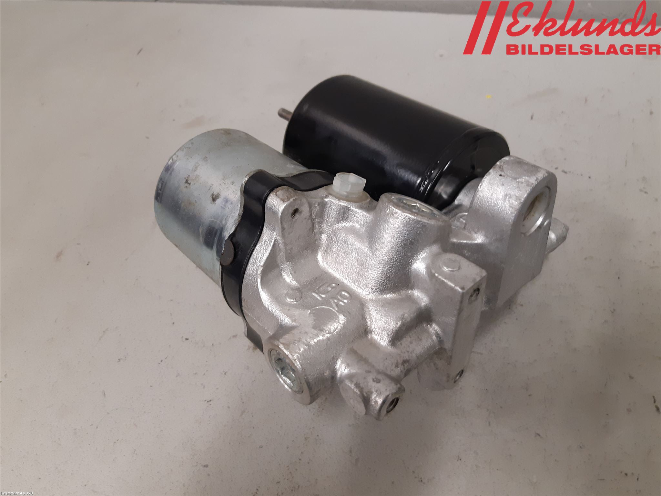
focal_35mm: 26
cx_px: 330
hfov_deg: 67.3
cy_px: 248
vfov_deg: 53.1
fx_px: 496
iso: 160
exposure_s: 1/50
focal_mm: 3.93
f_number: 1.7
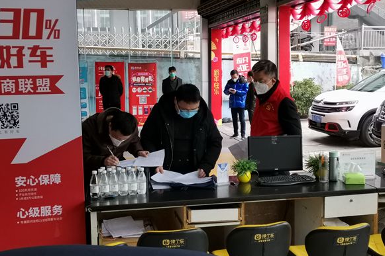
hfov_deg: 44.5
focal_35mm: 44
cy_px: 120
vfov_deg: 30.5
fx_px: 470
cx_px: 193
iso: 250
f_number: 1.8
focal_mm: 4.75
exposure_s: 1/100
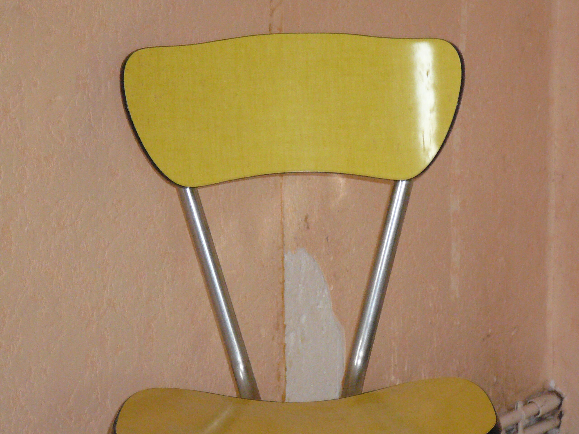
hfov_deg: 13.3
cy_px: 217
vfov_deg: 10.0
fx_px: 2476
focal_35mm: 148
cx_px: 290
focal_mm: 22
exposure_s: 1/30
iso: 400
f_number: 4
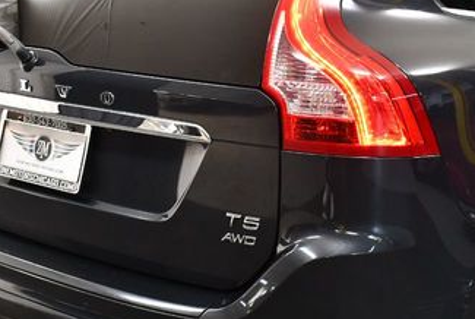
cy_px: 137
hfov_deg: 28.4
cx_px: 254
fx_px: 939
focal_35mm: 71
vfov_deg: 19.3
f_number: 3.5
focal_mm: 18
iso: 1100
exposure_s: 1/125
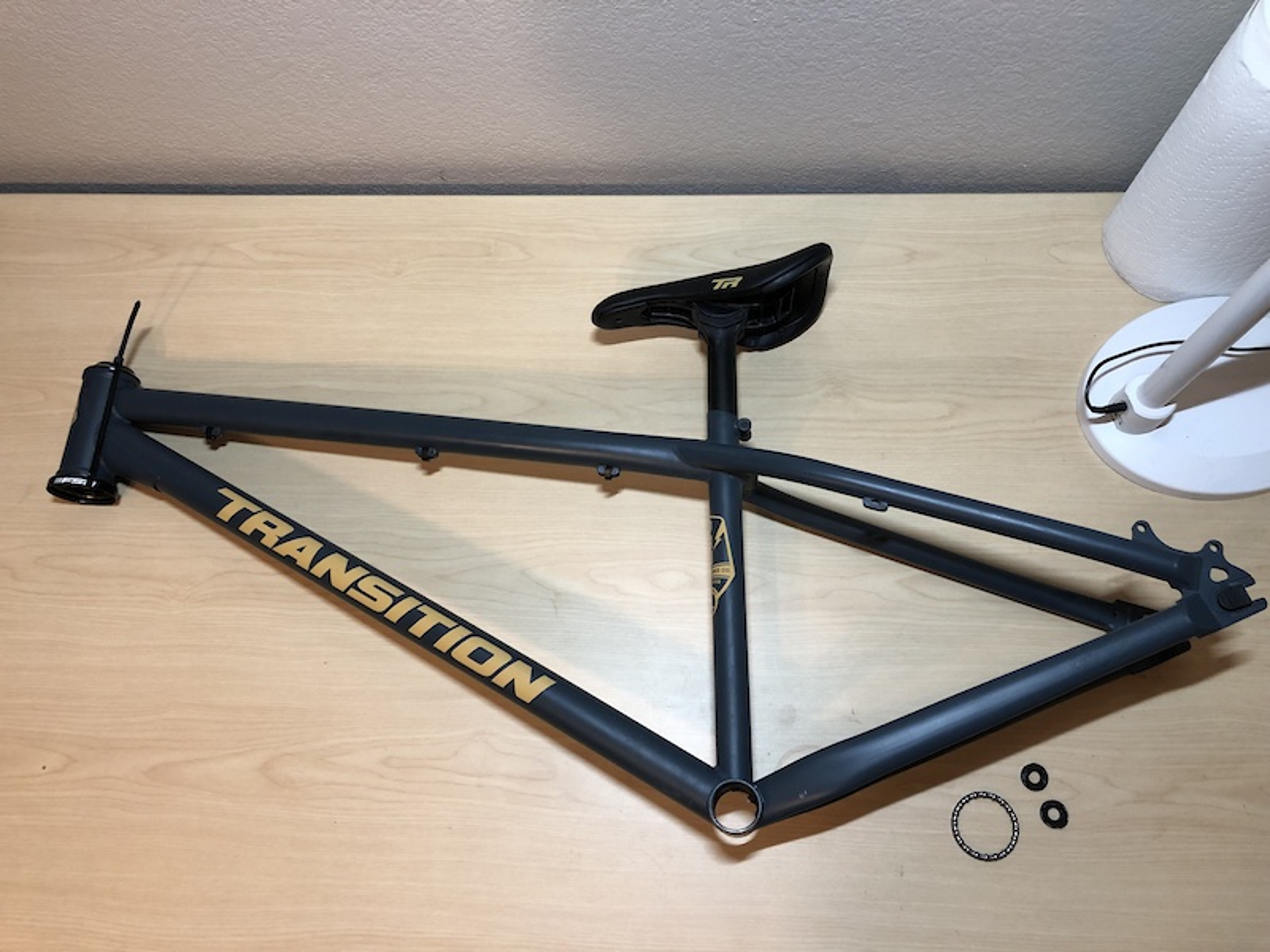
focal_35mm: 28
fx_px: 1027
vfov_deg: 49.7
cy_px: 476
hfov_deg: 63.4
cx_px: 635
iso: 40
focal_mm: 4
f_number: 1.8
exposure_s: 1/20
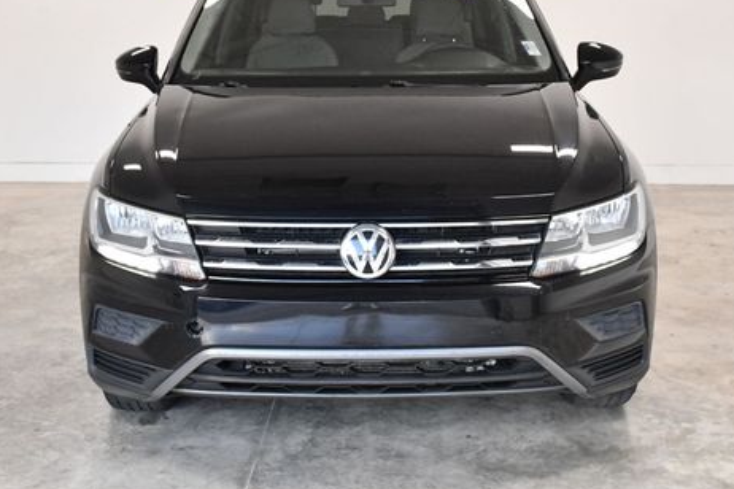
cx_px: 377
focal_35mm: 54
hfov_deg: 36.9
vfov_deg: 24.9
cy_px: 164
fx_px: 1101
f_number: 8
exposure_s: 1/250
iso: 2500
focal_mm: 26
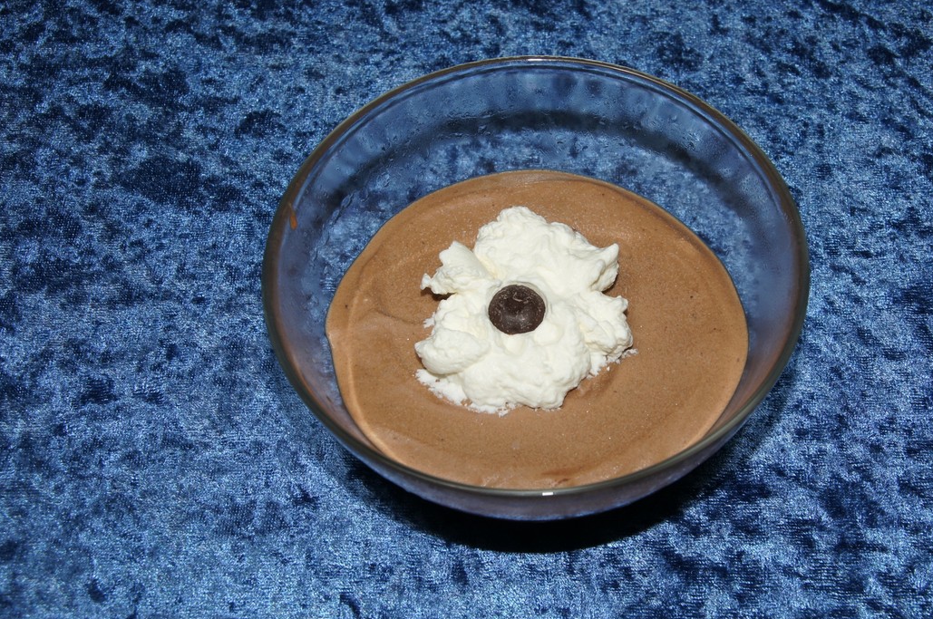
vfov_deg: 19.4
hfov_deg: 28.8
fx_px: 1812
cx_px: 530
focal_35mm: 70
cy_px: 288
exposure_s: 1/80
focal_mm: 40
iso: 800
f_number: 11
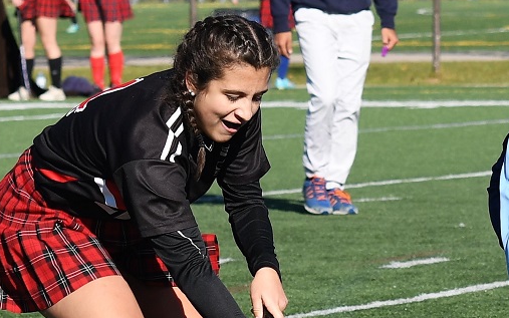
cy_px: 305
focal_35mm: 216
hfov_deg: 9.7
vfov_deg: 6.1
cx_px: 333
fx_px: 2997
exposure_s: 1/1000
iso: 160
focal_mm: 78
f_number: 5.6
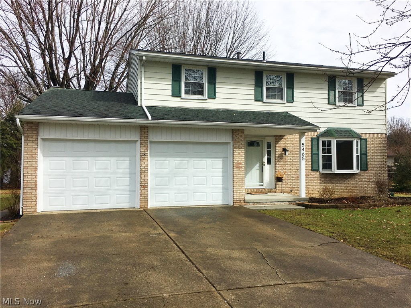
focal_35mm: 29
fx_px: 344
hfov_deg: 61.7
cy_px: 154
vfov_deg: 48.2
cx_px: 206
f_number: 2.2
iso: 25
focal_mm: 4.15
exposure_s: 1/1972
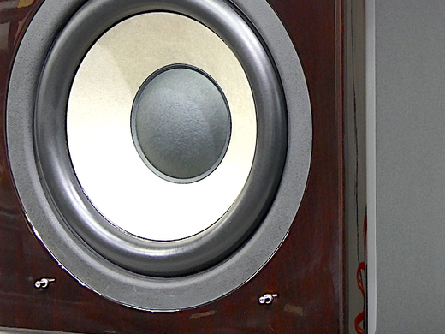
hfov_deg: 11.9
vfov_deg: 8.9
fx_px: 2134
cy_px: 128
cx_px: 270
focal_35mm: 166
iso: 200
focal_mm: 16.1
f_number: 4.9
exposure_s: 1/2.5
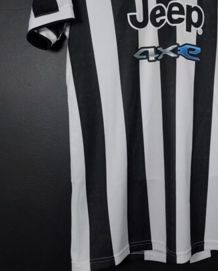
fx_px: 354
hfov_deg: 33.4
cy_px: 93
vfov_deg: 41.5
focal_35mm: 44
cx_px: 166
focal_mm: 6.57
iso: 400
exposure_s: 1/160
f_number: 1.6
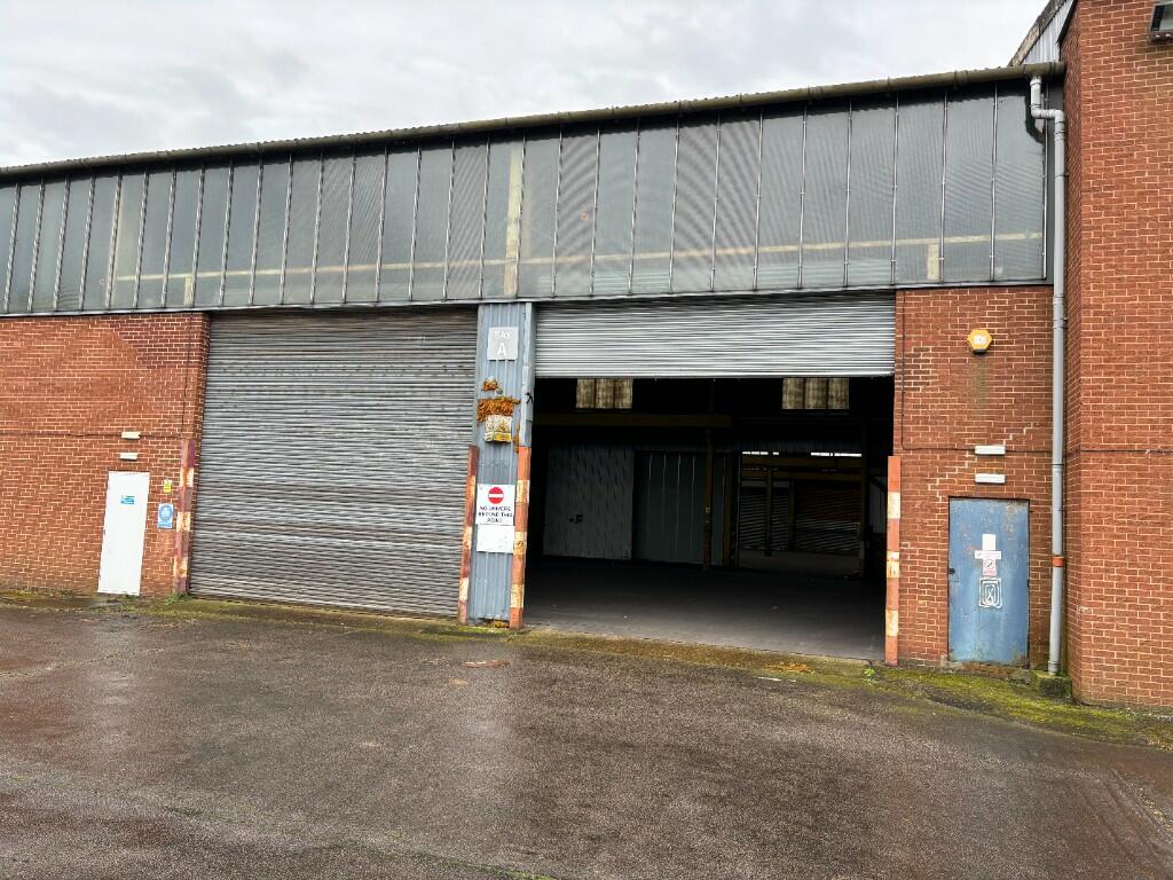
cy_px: 440
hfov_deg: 67.3
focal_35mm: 26
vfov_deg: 53.1
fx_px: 881
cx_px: 586
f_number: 1.6
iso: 50
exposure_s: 1/626
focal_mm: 5.96
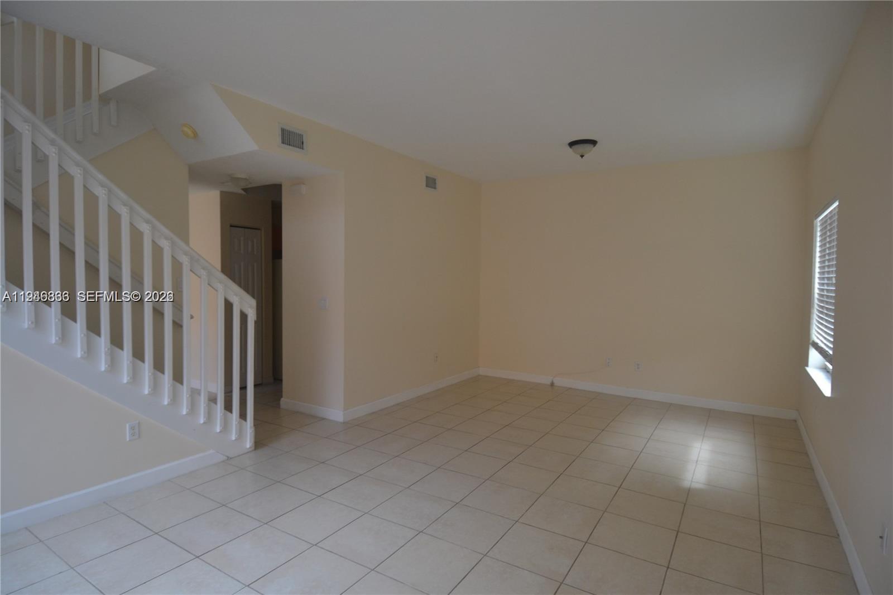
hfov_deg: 90.0
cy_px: 298
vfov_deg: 67.4
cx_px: 446
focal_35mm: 18
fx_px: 446
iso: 400
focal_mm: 12
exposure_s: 1/60
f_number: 4
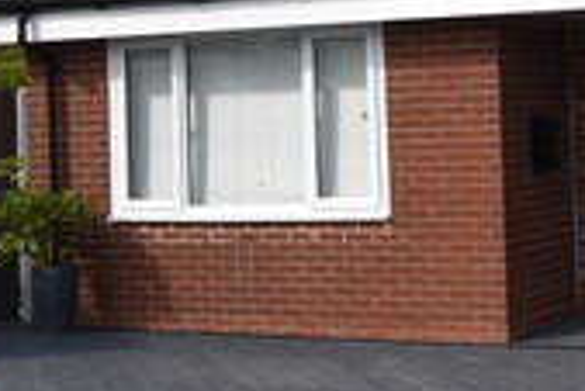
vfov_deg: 13.5
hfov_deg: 20.2
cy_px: -16
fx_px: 1627
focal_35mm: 100
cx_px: 450
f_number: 8
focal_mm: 11
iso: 100
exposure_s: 1/200
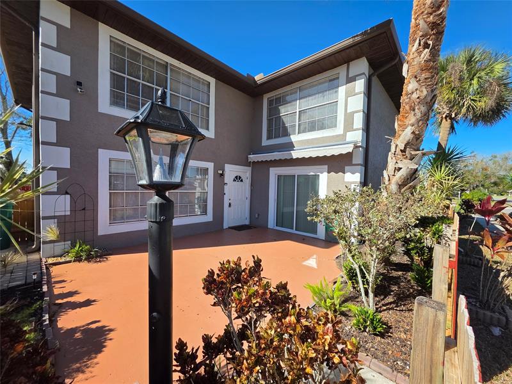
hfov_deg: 106.2
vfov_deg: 89.9
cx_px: 256
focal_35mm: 13
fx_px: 192
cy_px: 192
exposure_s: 1/1497
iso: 40
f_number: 1.9
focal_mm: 2.2
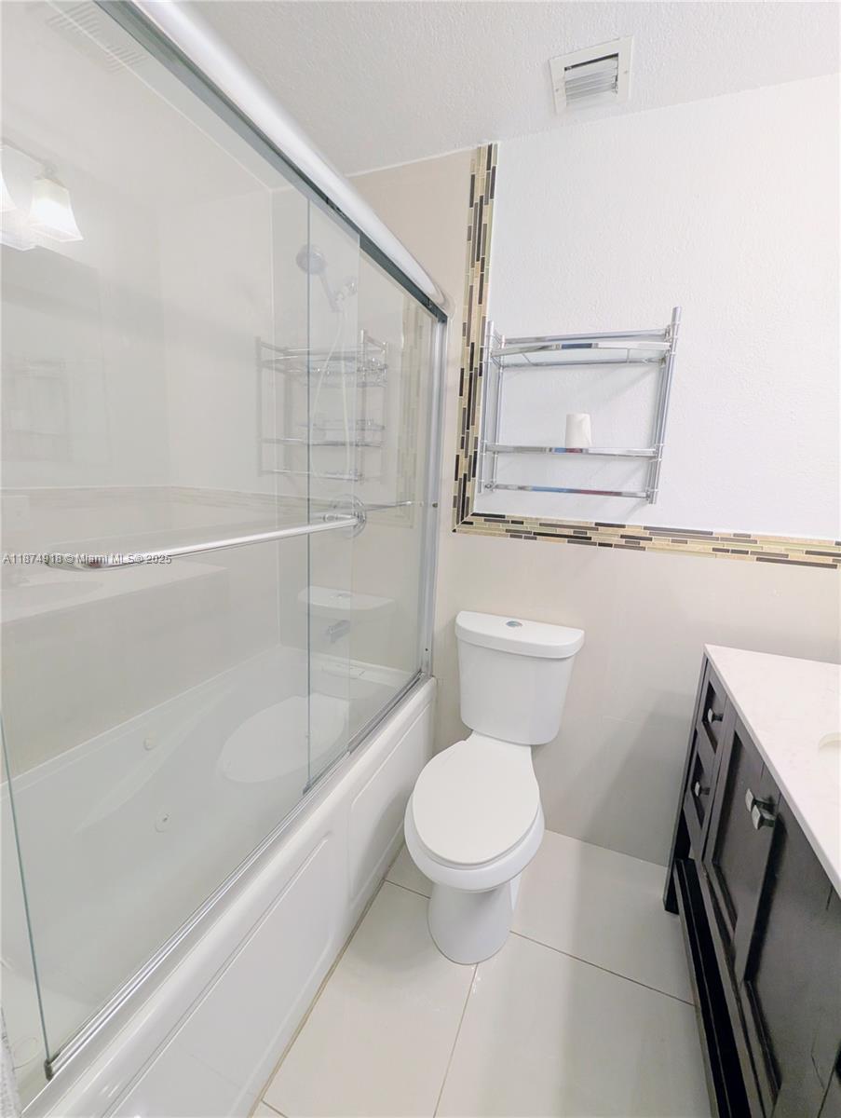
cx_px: 420
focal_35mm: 13
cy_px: 559
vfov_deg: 106.1
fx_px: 420
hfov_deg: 90.0
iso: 116
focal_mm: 1.95
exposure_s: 1/60
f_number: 2.2
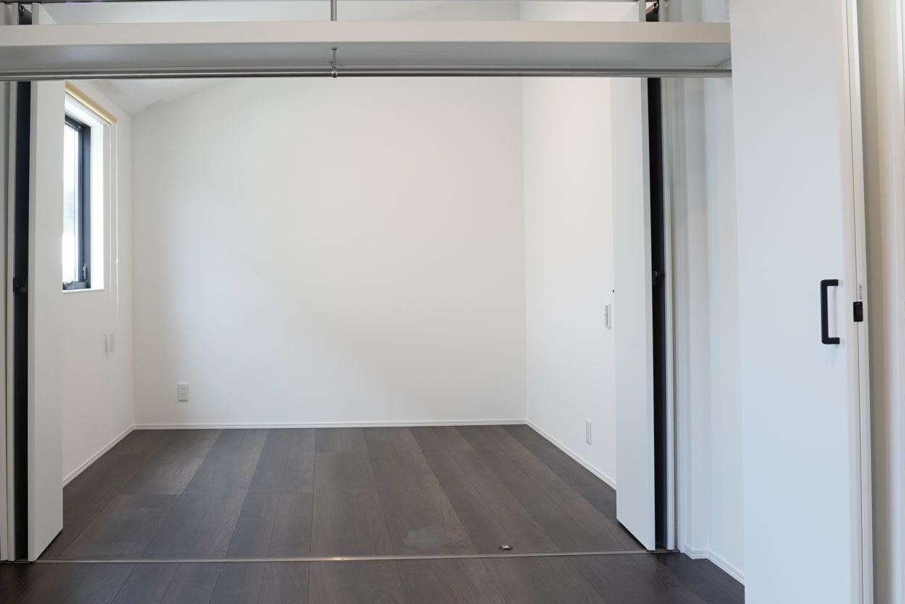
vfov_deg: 39.9
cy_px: 259
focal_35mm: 33
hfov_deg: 56.6
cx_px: 343
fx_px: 830
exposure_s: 1/10
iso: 400
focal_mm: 16
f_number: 8
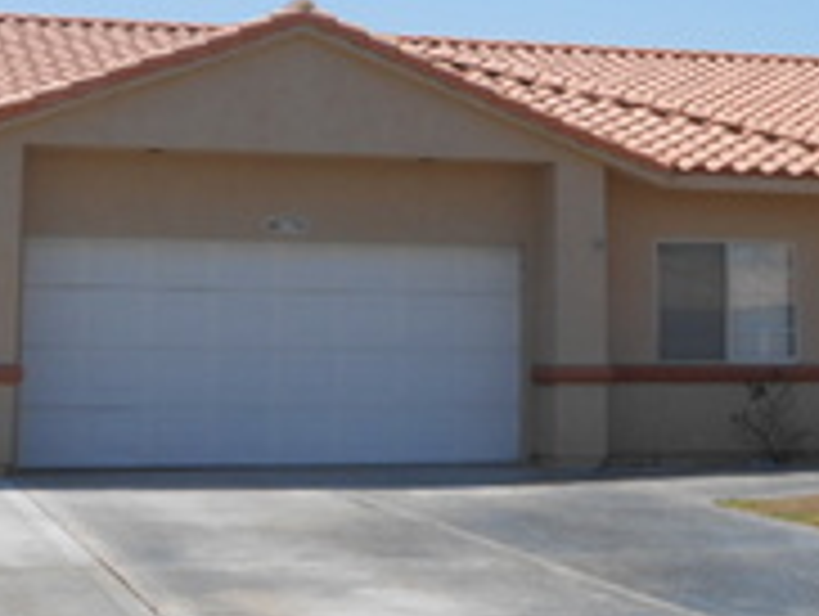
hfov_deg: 21.0
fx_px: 2203
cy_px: 72
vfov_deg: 15.8
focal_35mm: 93
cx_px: 549
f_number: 4.8
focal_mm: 8.8
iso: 80
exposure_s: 1/640
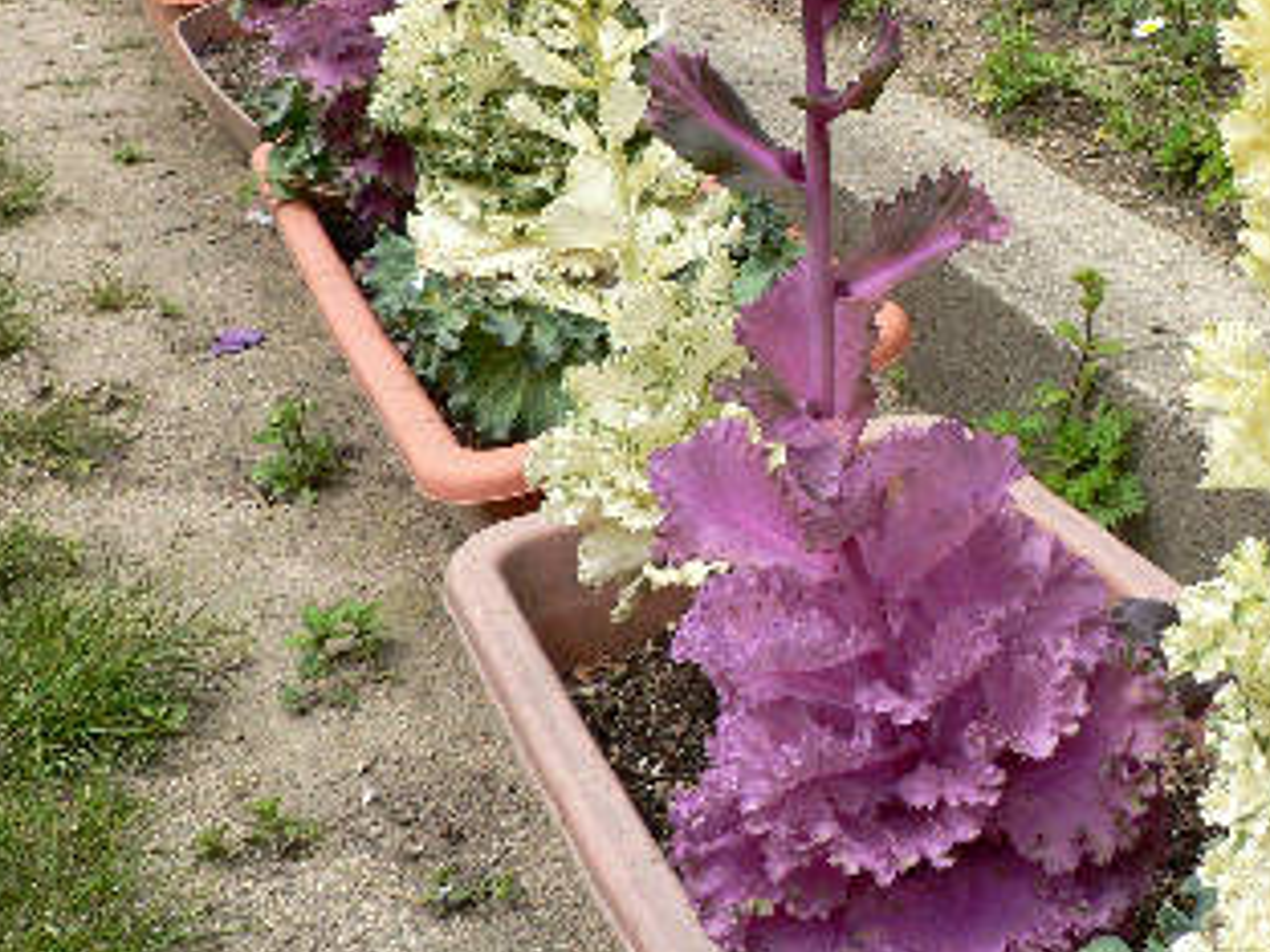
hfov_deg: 31.6
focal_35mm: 60
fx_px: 2201
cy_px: 195
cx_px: 952
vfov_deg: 24.1
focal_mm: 6
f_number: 4
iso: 80
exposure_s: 1/200
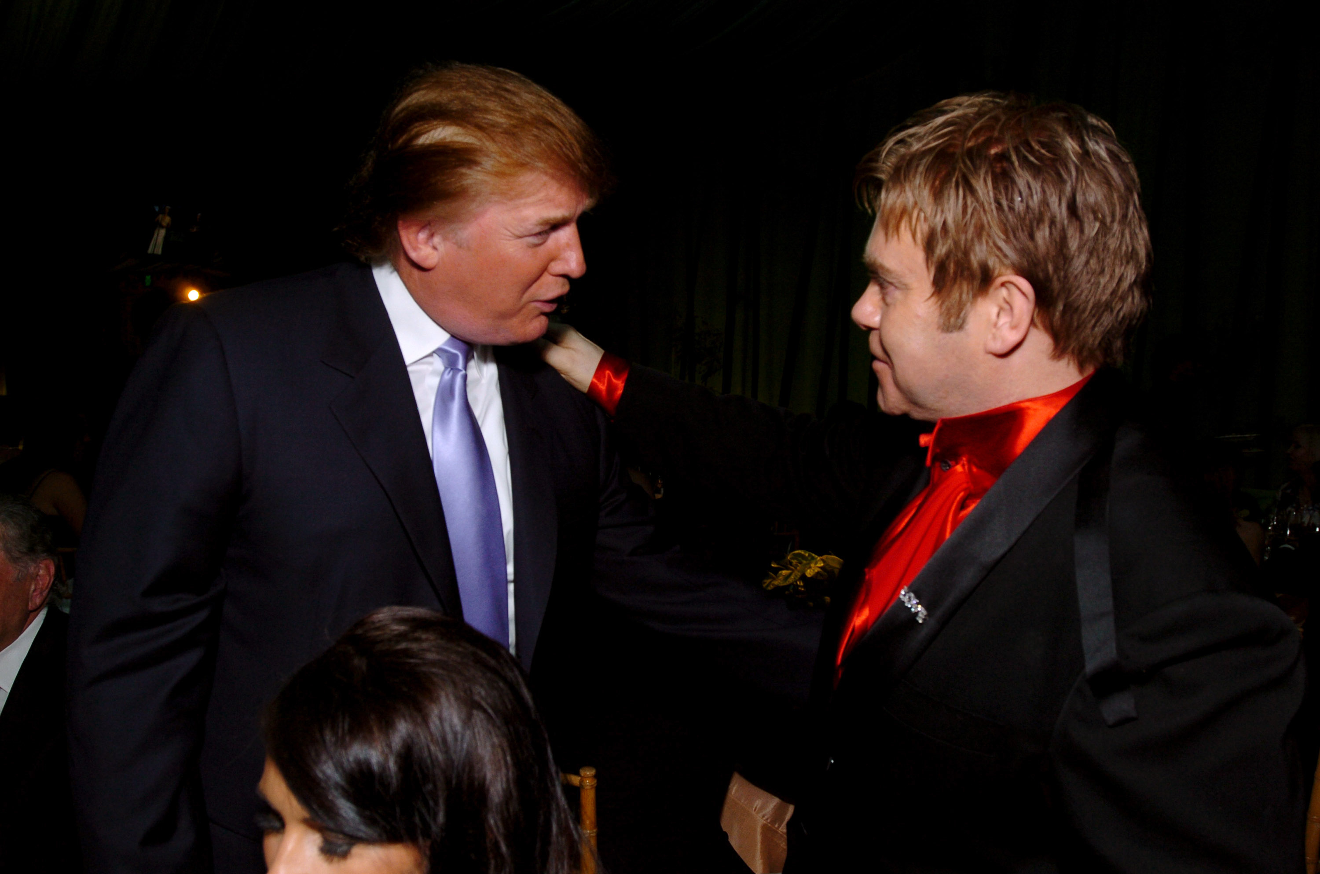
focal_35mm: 33
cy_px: 437
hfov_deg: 57.3
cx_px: 660
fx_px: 1207
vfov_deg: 39.8
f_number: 5.6
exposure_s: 1/60
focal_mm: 22
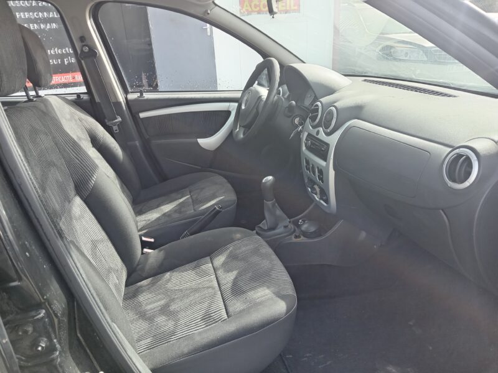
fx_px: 360
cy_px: 186
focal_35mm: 25
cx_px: 249
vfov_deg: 54.9
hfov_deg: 69.4
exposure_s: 1/100
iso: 130
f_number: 1.8
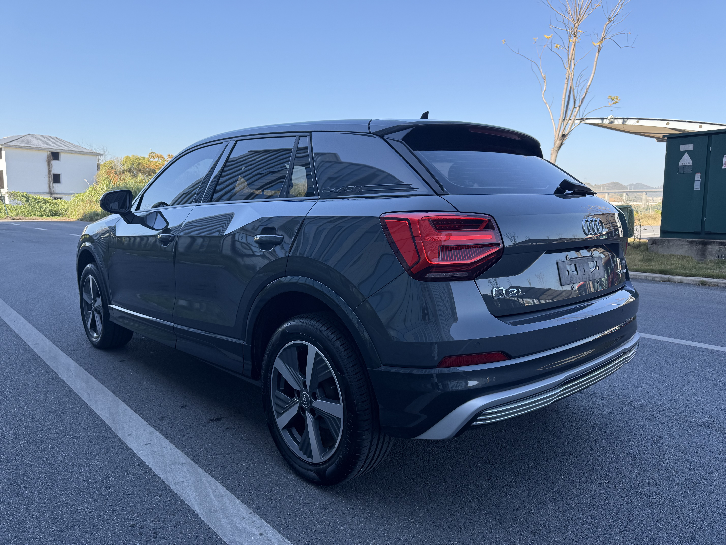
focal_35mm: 24
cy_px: 272
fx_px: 503
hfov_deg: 71.6
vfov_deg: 56.8
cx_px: 363
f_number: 1.78
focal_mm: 6.76
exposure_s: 1/1361
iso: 100
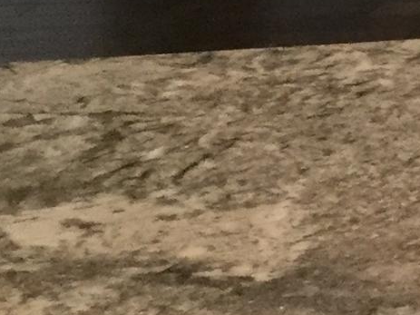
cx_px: 1154
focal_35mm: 201
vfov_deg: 7.1
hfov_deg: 8.6
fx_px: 2438
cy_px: -297
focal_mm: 3.3
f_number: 2.4
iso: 125
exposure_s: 1/30
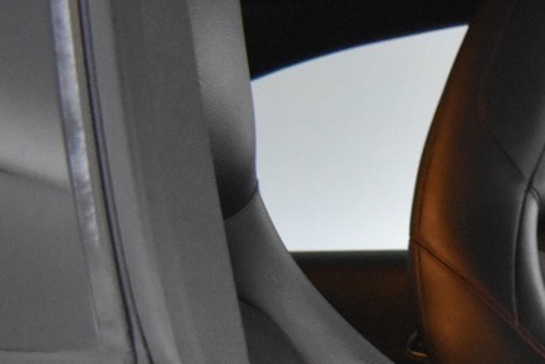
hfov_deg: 13.7
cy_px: 677
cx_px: 1181
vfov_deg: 10.6
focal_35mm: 121
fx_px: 1832
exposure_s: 1/30
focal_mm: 18
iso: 3200
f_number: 3.5
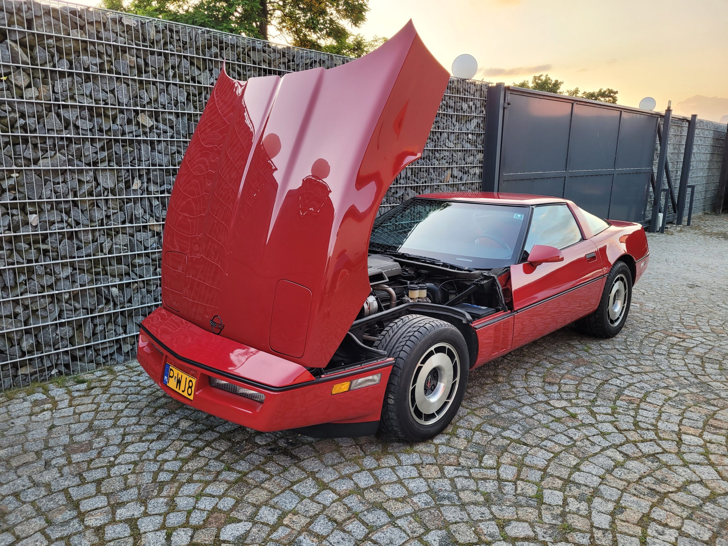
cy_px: 273
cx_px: 364
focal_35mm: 26
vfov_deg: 53.1
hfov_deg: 67.3
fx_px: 547
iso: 64
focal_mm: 5.4
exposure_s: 1/100
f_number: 1.8
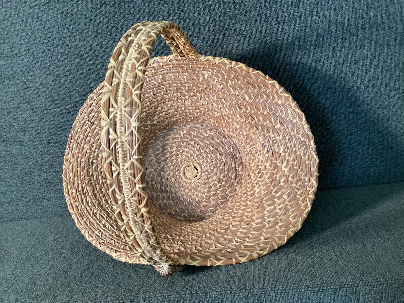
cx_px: 202
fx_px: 362
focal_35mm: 31
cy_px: 152
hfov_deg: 58.3
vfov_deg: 45.4
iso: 320
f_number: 2.4
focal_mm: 3.3
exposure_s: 1/60
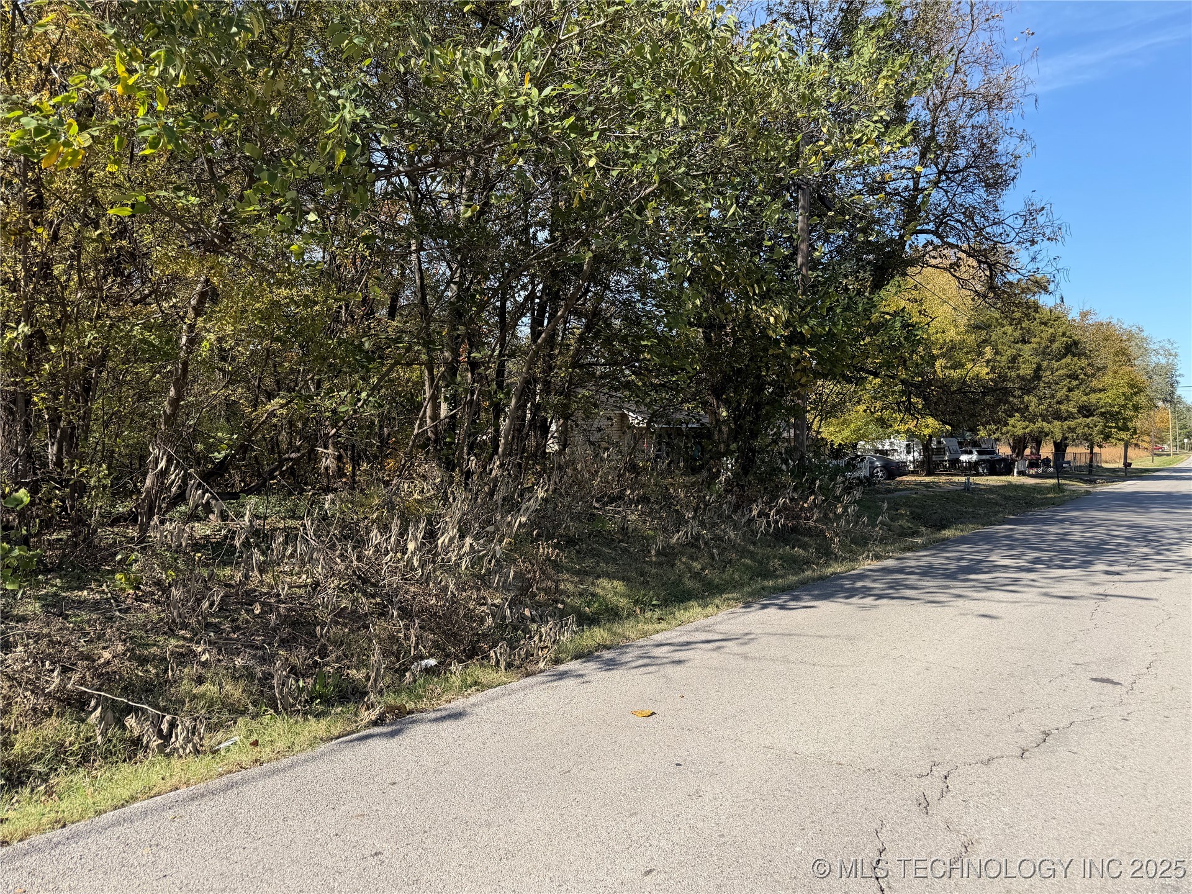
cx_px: 596
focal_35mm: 24
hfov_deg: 71.6
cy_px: 447
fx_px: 826
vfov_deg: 56.8
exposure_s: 1/2445
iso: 80
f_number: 1.78
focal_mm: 6.76
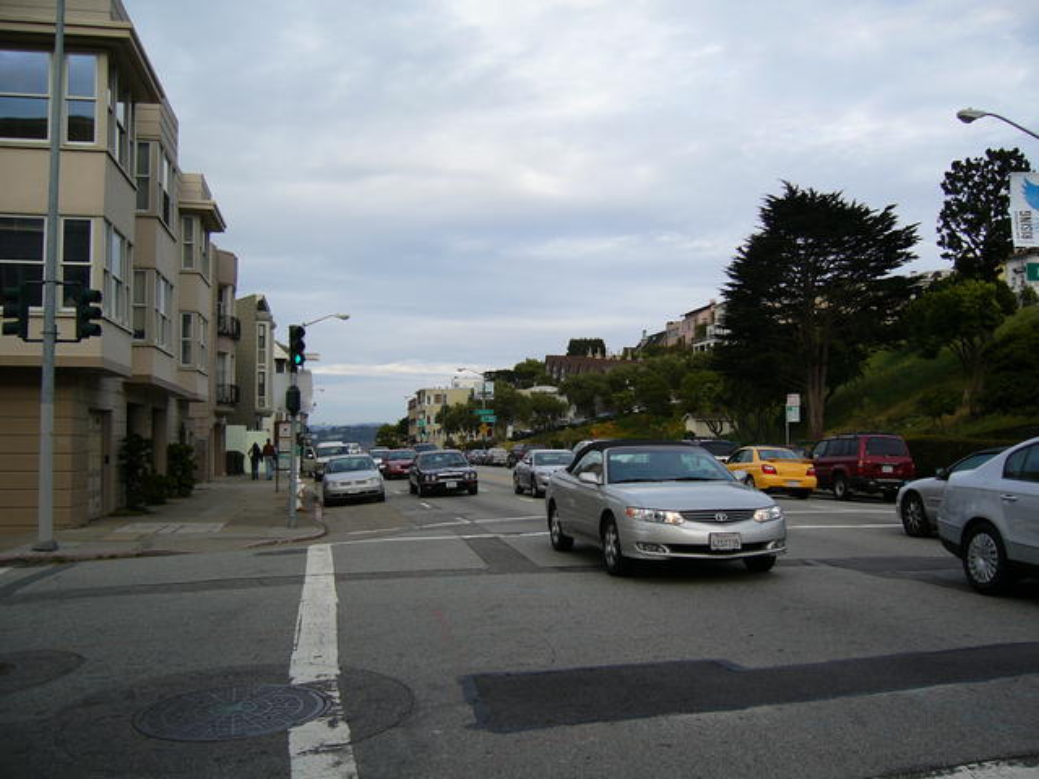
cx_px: 520
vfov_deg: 40.7
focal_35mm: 35
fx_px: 1051
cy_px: 390
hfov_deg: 52.6
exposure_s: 1/500
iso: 50
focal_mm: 5.8
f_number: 2.8
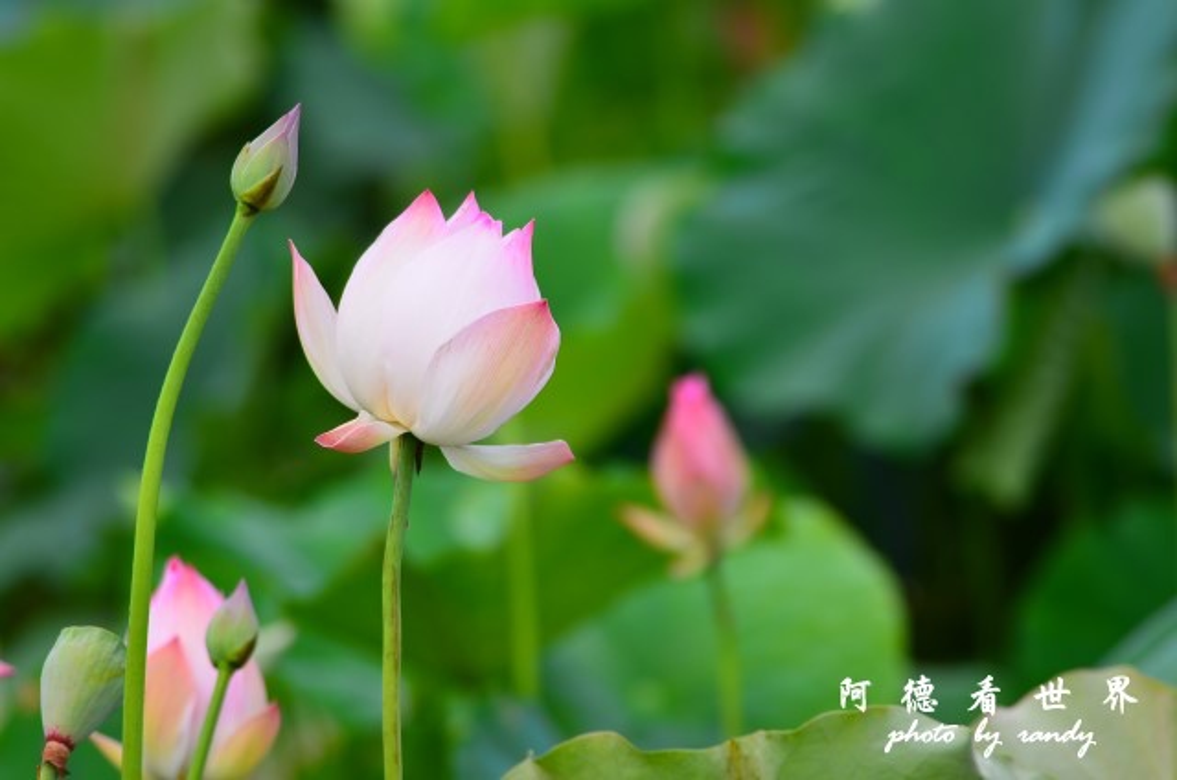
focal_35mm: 390
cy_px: 390
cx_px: 588
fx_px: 12725
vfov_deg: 3.5
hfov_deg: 5.3
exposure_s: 1/100
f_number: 6.3
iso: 100
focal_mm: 260
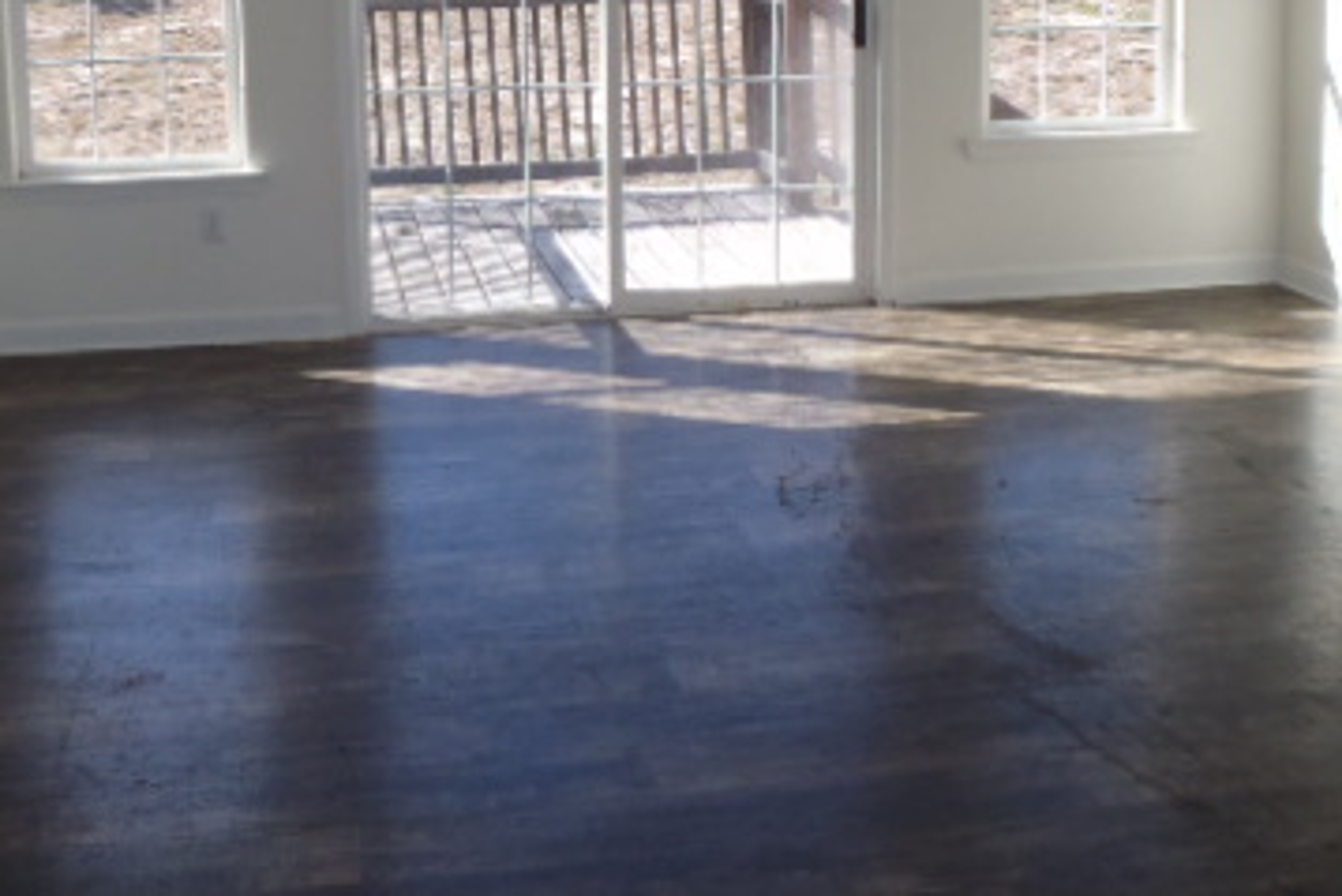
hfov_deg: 38.2
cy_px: 116
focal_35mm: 52
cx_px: 630
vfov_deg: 25.3
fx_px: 1939
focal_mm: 5
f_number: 3.9
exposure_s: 1/250
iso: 160
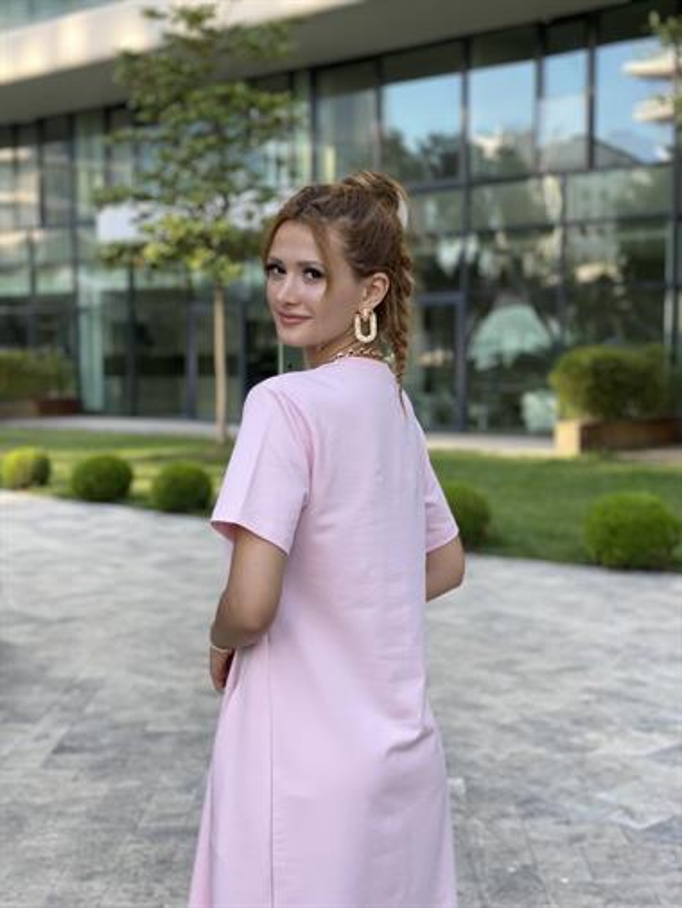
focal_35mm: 52
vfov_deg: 36.8
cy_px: 454
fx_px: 1365
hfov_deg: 28.1
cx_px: 341
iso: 40
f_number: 2
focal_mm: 6
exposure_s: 1/122
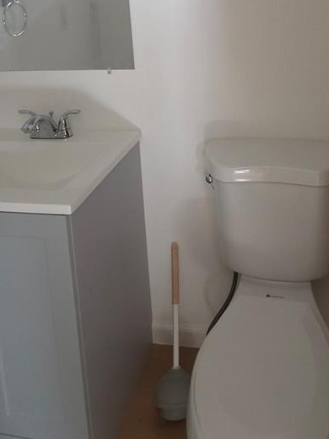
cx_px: 233
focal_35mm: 30
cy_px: 31
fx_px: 380
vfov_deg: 51.7
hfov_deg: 45.7
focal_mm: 2.2
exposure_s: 1/30
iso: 250
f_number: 1.9
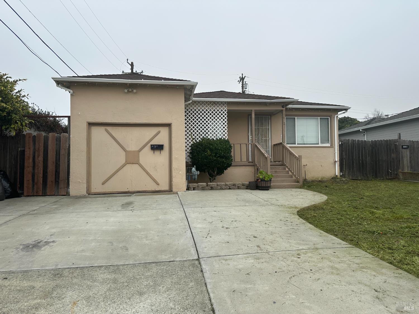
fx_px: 291
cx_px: 210
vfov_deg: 56.8
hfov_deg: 71.6
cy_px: 157
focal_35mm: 24
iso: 80
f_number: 1.78
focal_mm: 6.86
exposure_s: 1/740
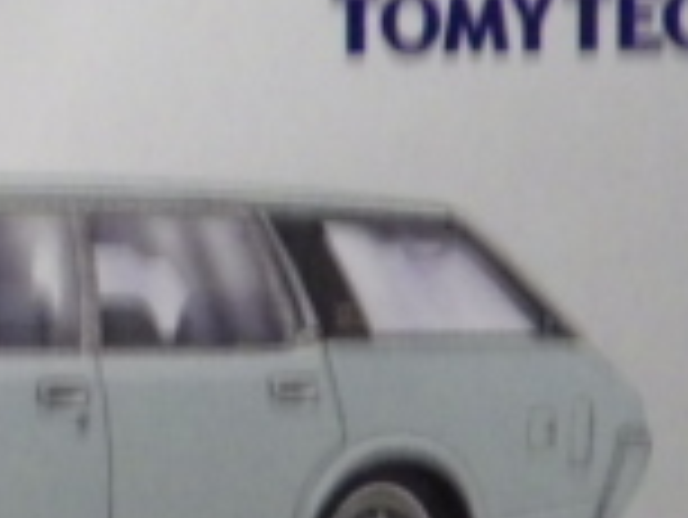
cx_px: -261
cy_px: -167
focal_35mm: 364
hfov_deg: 5.4
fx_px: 7240
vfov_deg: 4.1
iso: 800
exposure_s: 1/30
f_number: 4.4
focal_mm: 15.6
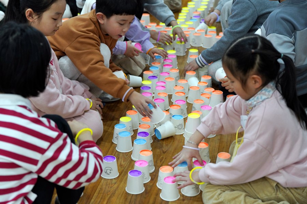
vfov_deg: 19.5
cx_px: 154
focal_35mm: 70
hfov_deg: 28.8
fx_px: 597
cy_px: 102
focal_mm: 70
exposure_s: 1/160
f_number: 4
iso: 1000
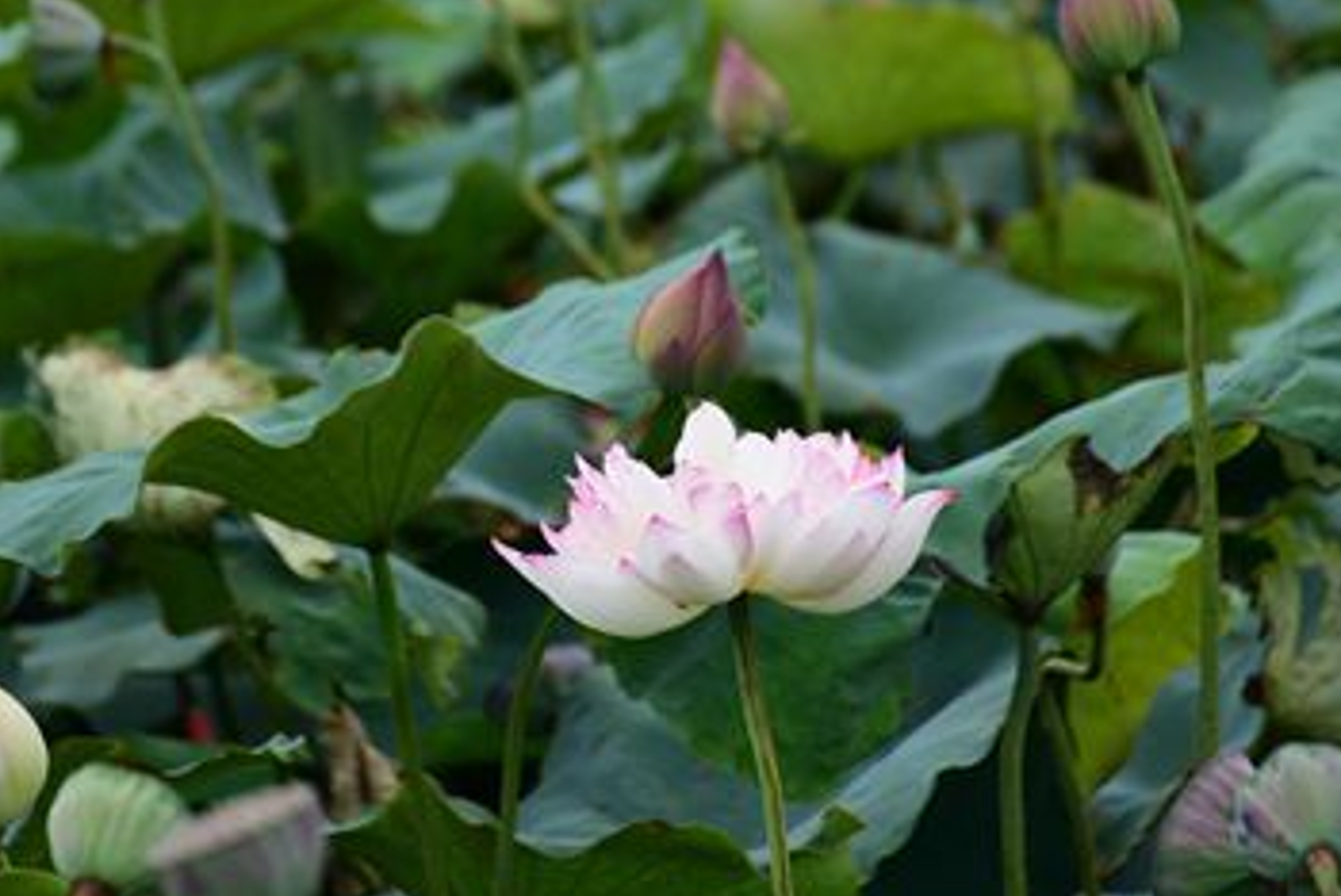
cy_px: 295
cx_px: 582
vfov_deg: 4.6
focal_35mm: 300
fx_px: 11184
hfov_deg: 6.9
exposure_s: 1/320
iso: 100
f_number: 5.6
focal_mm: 140
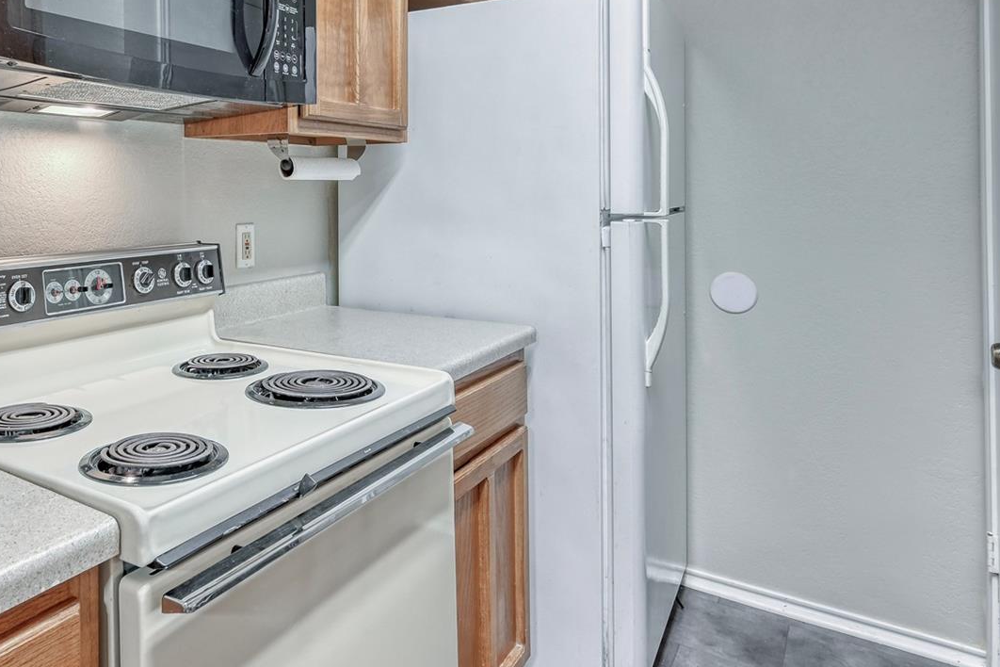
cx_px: 275
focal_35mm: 27
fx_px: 750
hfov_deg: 64.2
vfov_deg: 46.5
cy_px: 180
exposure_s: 1/15
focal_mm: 14
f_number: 8
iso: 160
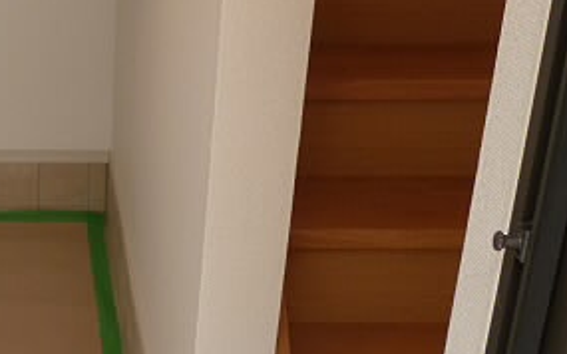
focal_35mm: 73
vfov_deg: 17.8
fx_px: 1128
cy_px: 224
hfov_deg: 26.0
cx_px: -60
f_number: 3.1
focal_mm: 5
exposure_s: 1/60
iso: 200
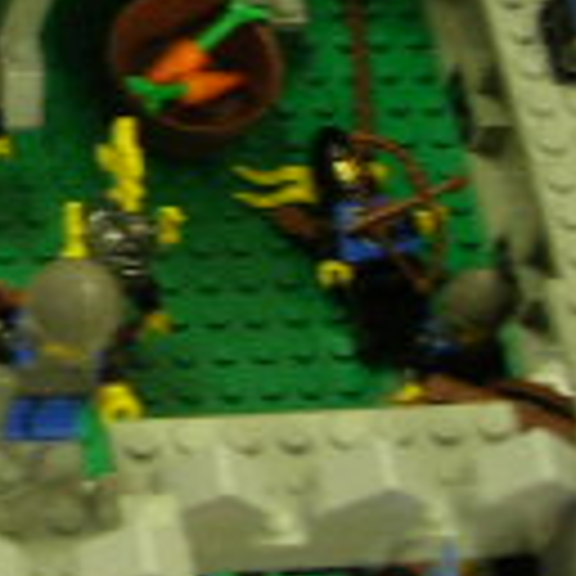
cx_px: -531
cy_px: -9
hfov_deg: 9.8
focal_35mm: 168
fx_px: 3163
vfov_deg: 10.3
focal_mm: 7.8
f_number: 2.8
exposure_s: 1/3.7
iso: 80
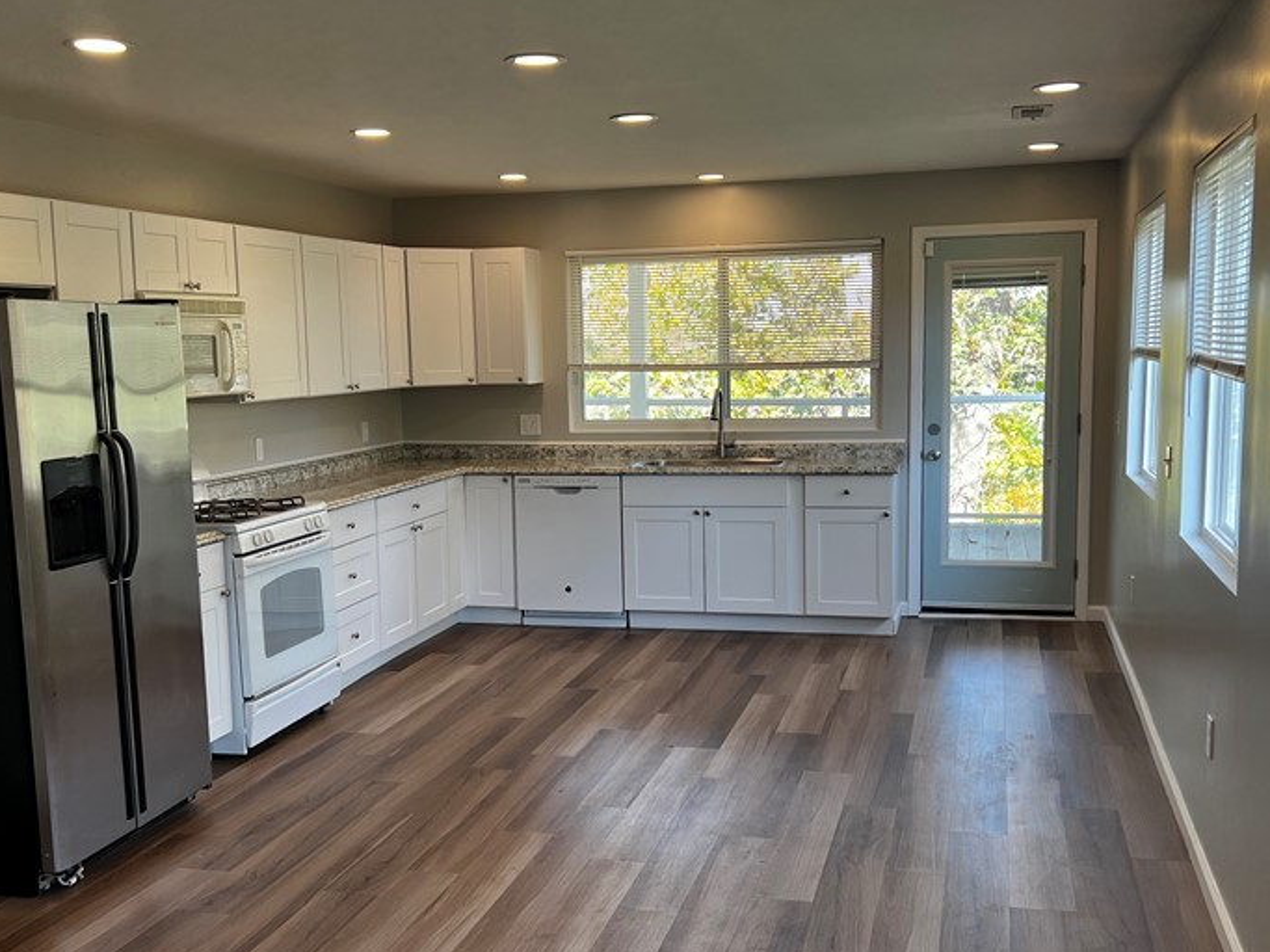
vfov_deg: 36.8
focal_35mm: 39
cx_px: 615
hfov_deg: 47.9
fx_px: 1431
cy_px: 515
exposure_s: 1/120
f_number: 1.5
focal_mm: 5.7
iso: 40
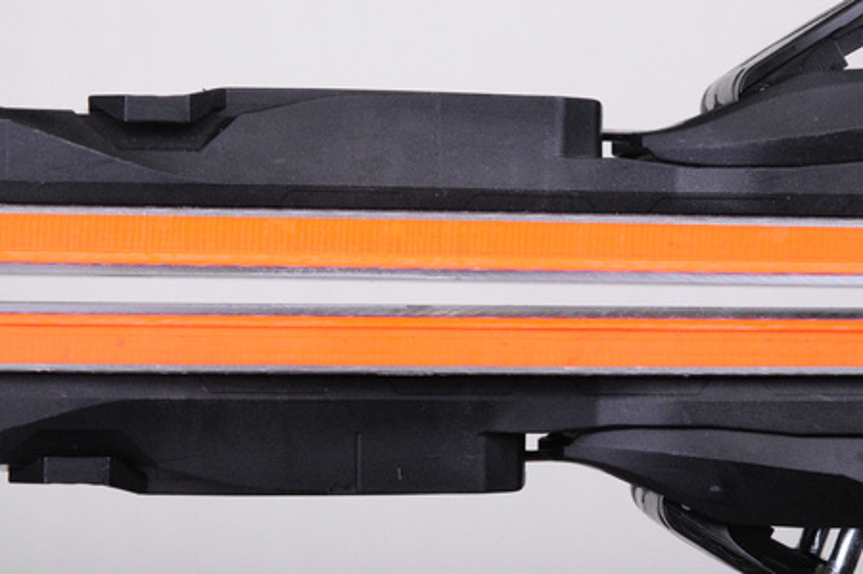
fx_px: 3771
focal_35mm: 158
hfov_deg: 13.1
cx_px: 432
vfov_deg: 8.7
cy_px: 287
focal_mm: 105
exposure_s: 1/180
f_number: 16
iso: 3200
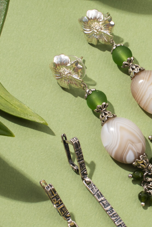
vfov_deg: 15.0
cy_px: 126
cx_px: 163
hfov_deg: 9.9
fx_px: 868
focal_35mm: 137
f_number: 9
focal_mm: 35
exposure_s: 1/100
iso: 200
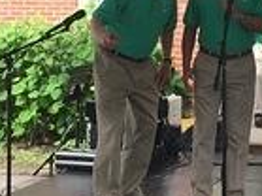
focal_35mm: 134
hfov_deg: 14.5
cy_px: -21
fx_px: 1013
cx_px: 256
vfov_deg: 10.9
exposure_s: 1/229
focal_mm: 4.15
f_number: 2.2
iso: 32
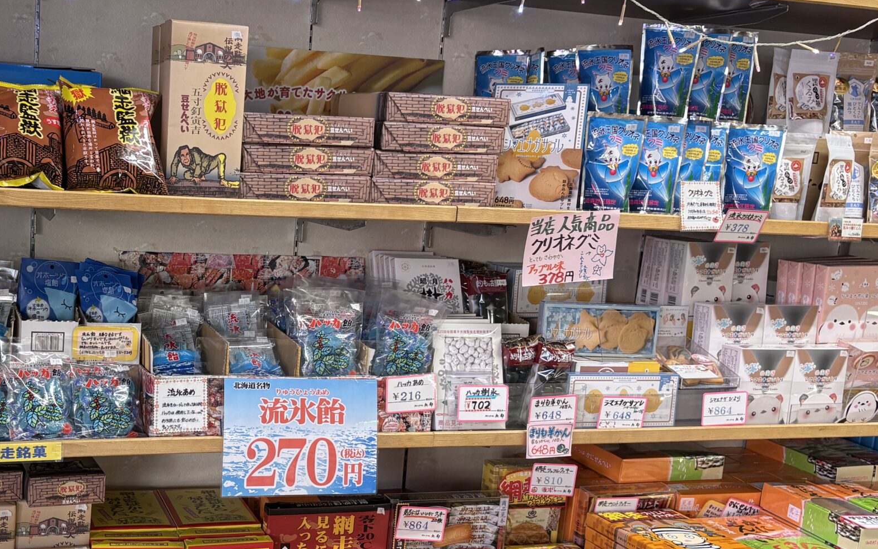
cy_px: 310
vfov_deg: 28.6
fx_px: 1077
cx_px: 240
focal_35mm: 45
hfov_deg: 43.2
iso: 100
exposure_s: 1/50
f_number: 1.6
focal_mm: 5.96
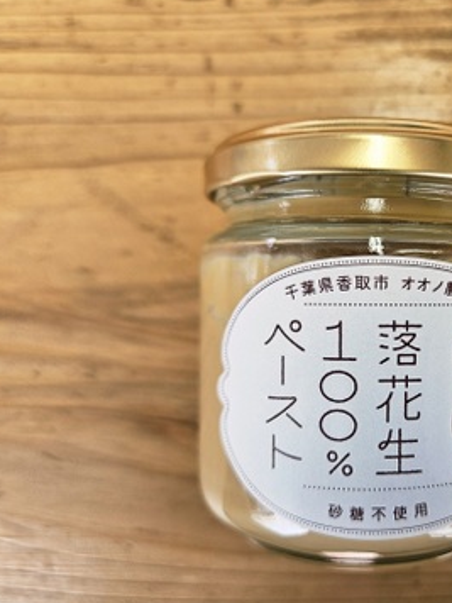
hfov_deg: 43.2
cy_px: 300
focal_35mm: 31
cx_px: 367
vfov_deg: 58.4
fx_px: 540
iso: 100
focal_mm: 5.4
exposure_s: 1/192
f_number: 1.8
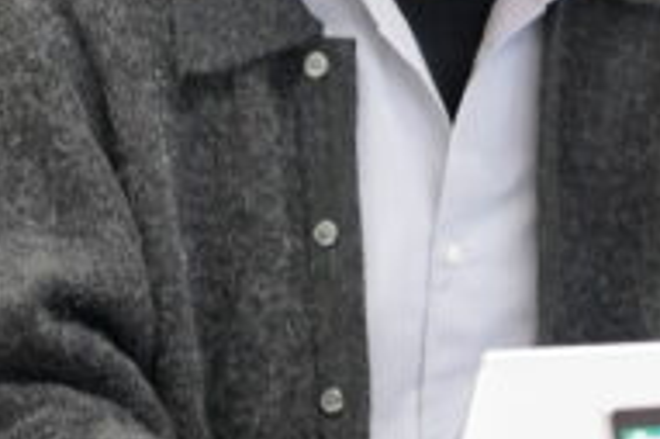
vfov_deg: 3.2
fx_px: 7730
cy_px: -24
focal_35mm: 422
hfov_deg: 4.9
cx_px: 867
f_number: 4
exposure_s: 1/50
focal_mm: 105
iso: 2000
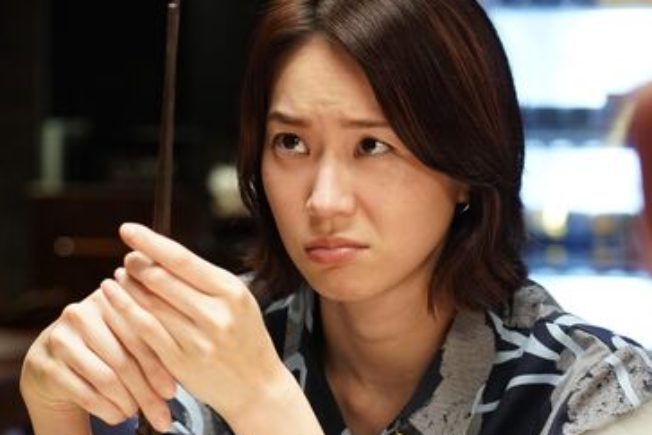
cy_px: 304
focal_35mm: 124
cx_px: 233
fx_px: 2246
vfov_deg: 11.0
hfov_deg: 16.5
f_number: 4
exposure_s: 1/100
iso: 3200
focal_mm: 75
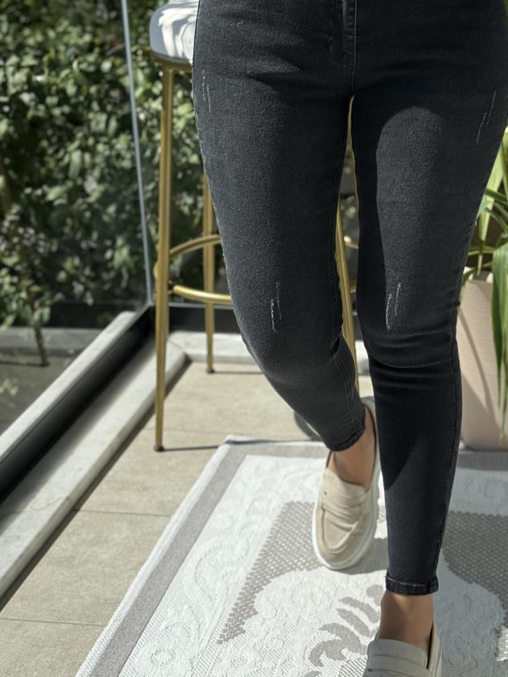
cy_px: 331
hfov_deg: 19.5
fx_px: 1467
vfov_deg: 26.0
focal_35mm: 75
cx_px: 360
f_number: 1.78
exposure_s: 1/1543
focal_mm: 6.76
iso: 64
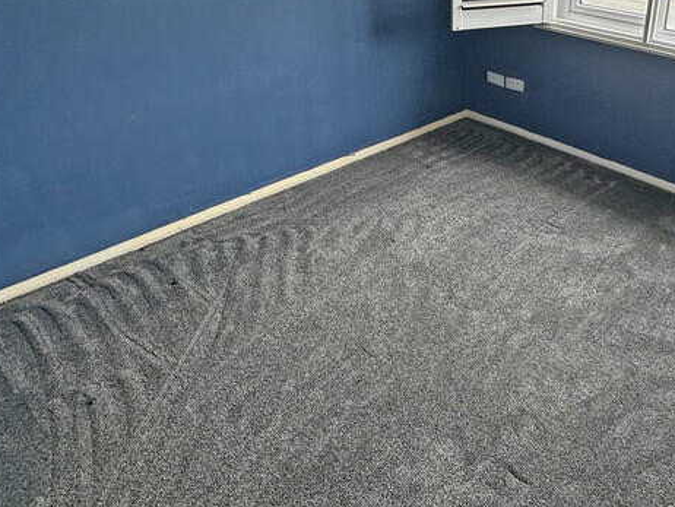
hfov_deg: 56.6
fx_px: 605
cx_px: 470
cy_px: 146
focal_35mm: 31
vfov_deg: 44.4
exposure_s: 1/111
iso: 40
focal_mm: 2.22
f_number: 2.2
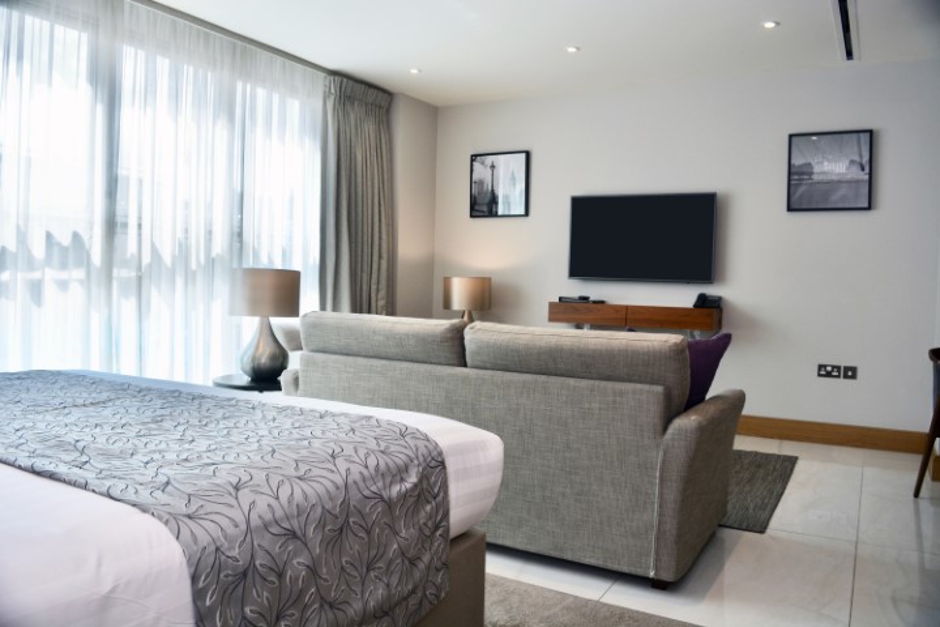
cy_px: 314
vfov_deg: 47.9
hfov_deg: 67.4
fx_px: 705
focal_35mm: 27
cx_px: 470
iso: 200
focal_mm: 18
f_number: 6.3
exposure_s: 1/160
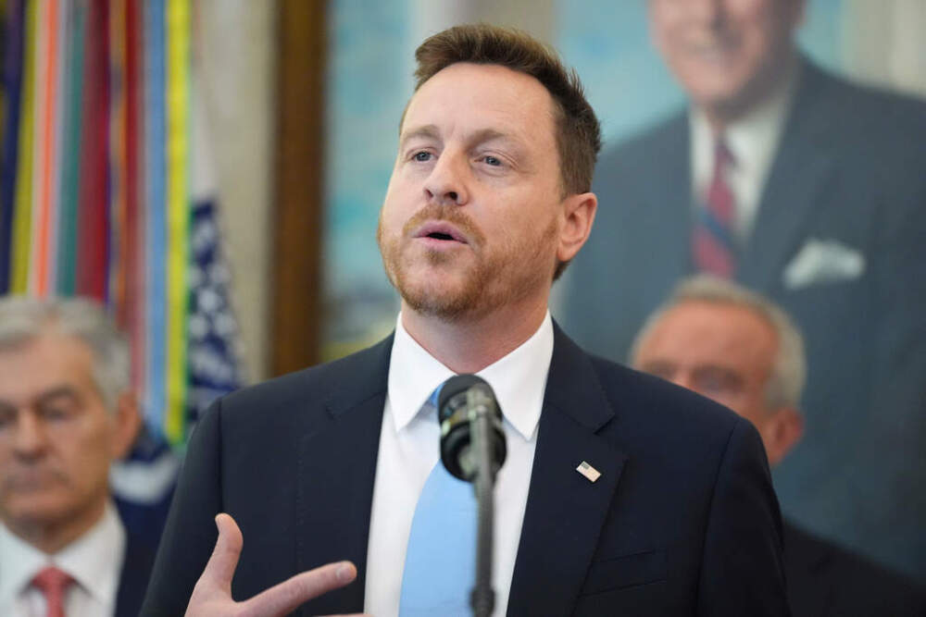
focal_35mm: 171
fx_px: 4399
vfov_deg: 8.0
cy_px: 308
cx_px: 463
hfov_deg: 12.0
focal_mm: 171
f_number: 2.8
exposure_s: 1/200
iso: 5000
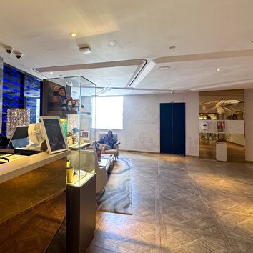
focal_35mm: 21
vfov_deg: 72.0
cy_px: 115
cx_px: 86
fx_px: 174
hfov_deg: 70.2
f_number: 2.2
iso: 200
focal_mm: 2.22
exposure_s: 1/99
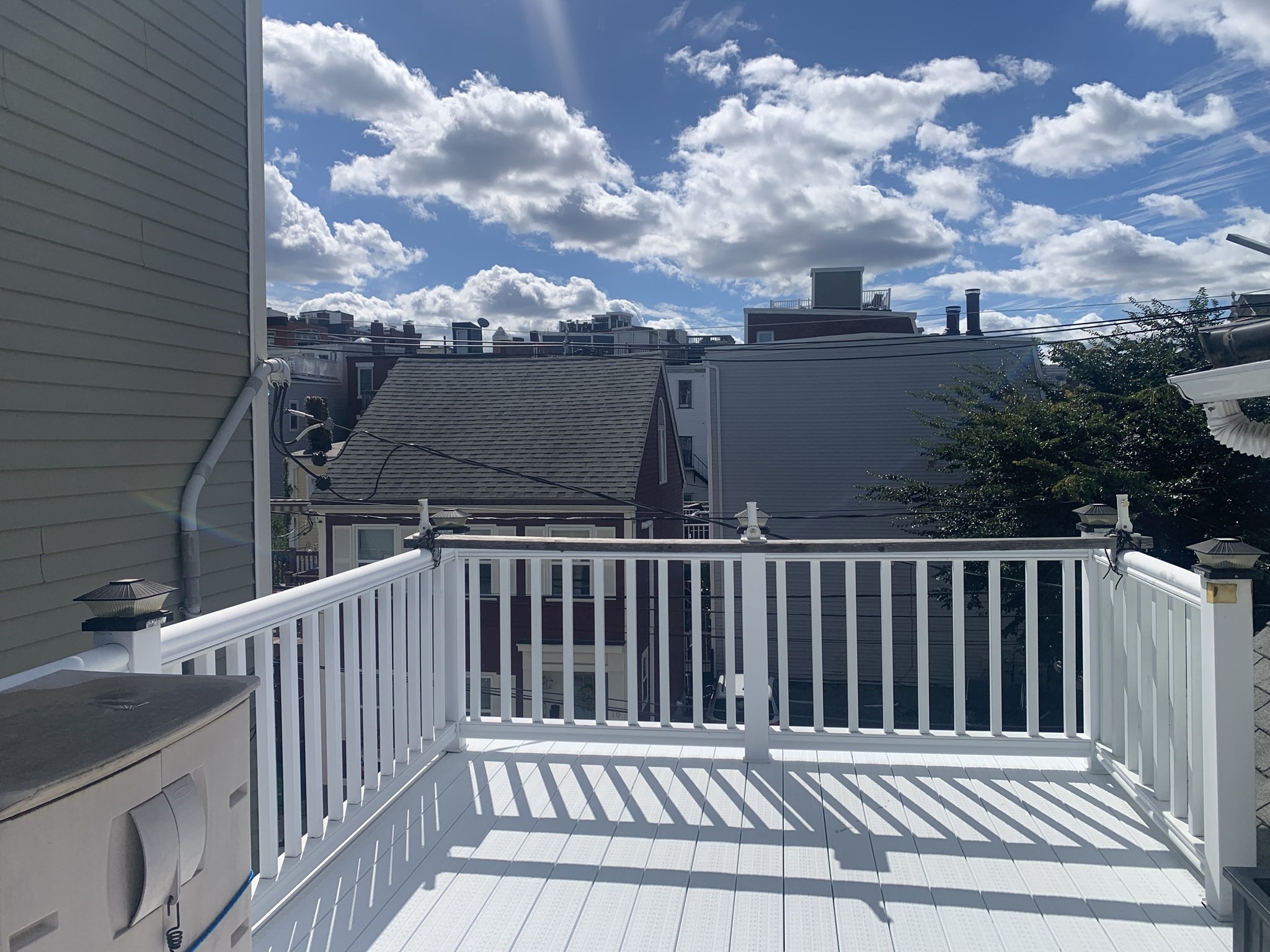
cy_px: 476
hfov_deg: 67.3
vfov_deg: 53.1
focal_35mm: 26
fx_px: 954
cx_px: 635
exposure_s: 1/6452
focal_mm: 4.25
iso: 25
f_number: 1.8
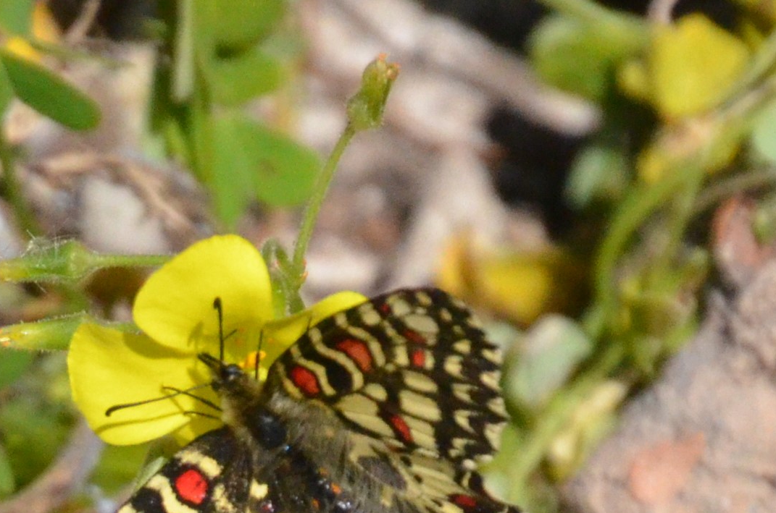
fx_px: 28347
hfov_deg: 1.6
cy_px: 624
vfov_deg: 1.0
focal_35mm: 1318
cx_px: 425
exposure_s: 1/6400
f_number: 10
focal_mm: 300
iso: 2500
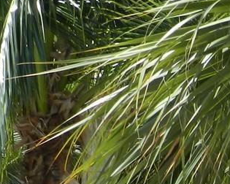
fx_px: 1552
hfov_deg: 8.4
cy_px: 380
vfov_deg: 6.6
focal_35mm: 228
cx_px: 295
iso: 160
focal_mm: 8.1
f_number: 4.2
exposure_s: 1/640
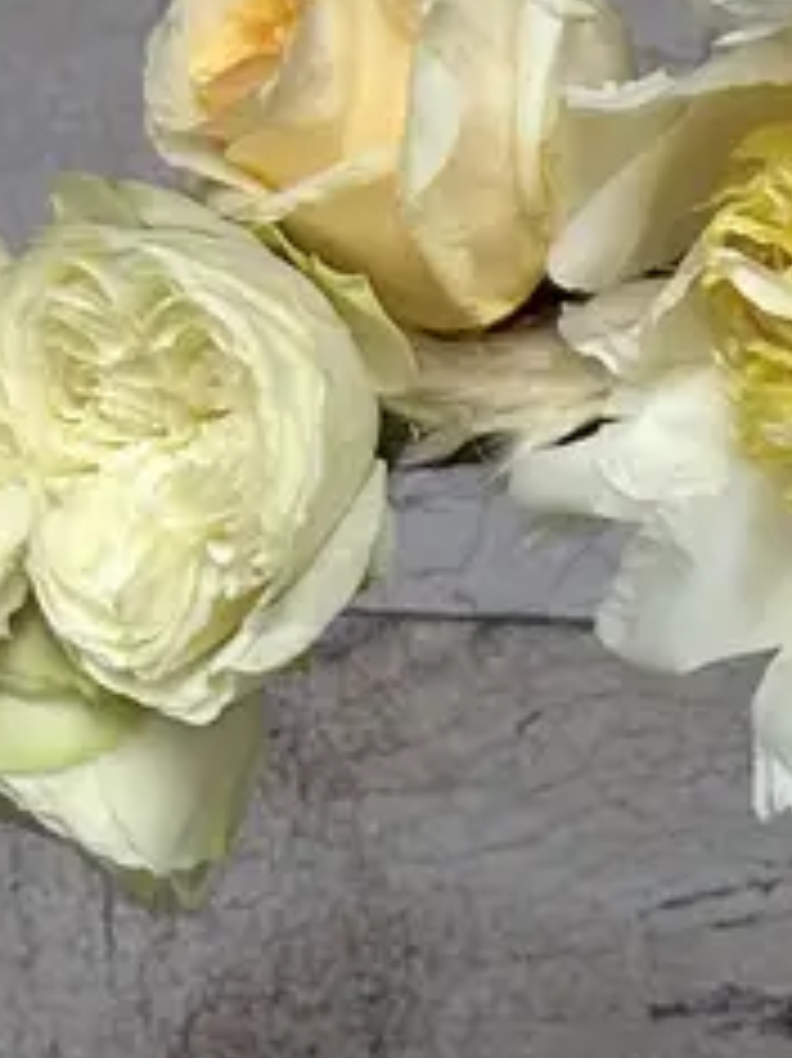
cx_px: 981
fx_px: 5404
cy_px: 2458
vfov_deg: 9.9
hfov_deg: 8.3
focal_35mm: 177
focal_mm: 5.7
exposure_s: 1/344
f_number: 1.5
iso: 50
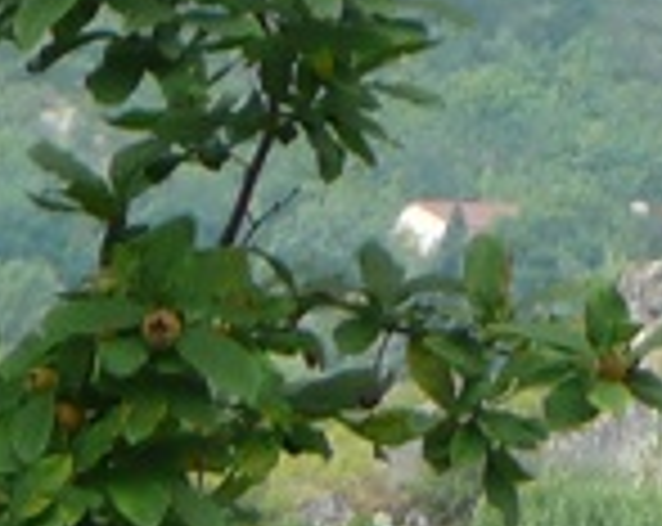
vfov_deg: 1.7
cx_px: 1378
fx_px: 17481
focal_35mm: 894
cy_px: 225
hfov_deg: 2.2
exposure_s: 1/200
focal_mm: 18.4
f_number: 4.7
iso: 100
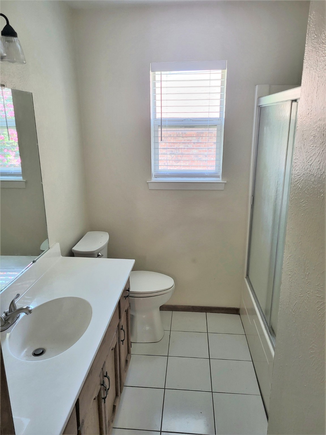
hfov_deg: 53.1
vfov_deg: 67.3
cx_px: 163
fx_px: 326
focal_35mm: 26
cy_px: 218
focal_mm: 5.4
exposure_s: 1/60.2
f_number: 1.8
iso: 160
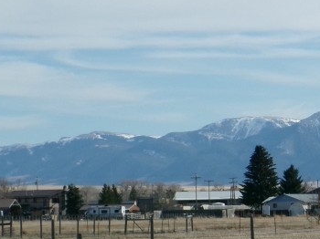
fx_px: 2568
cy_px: 185
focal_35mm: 278
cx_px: 402
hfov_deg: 7.1
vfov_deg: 5.3
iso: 100
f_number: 15.4
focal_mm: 16.9
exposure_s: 1/120
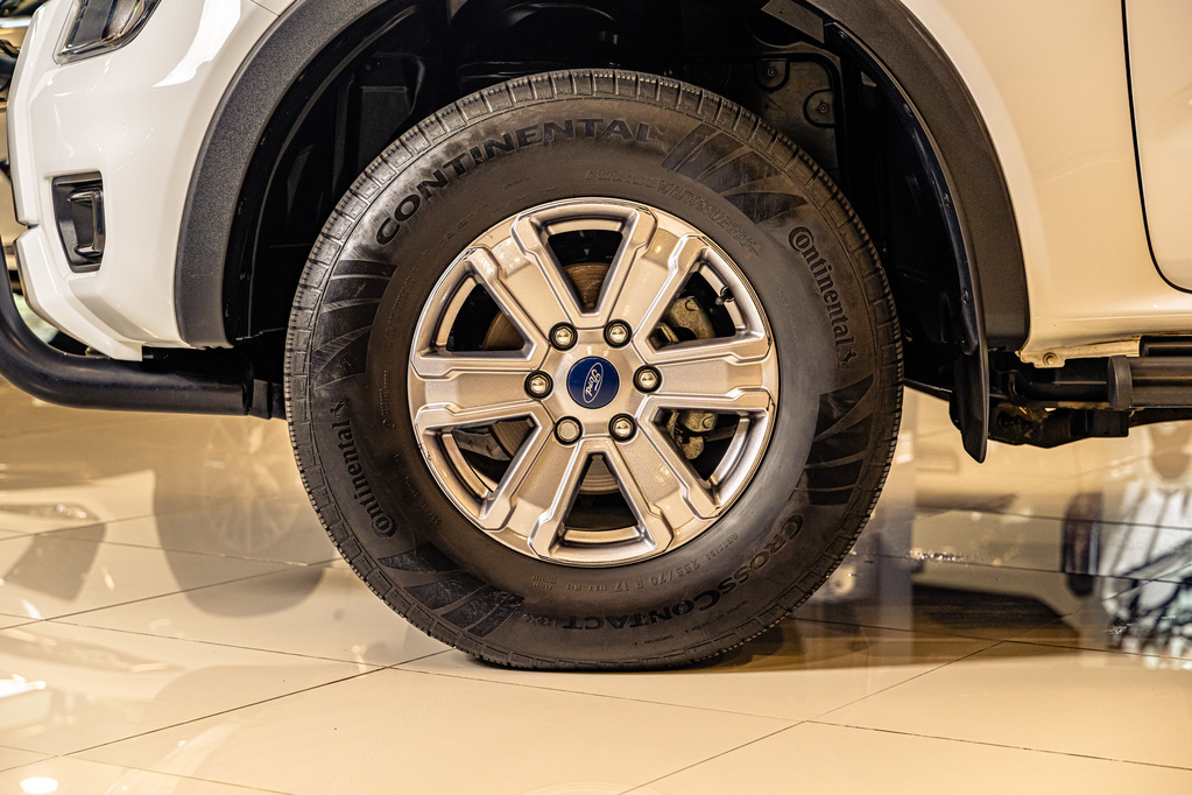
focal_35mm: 75
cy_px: 398
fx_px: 2483
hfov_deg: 27.0
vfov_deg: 18.2
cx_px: 596
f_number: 5
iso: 500
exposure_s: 1/125
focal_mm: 75
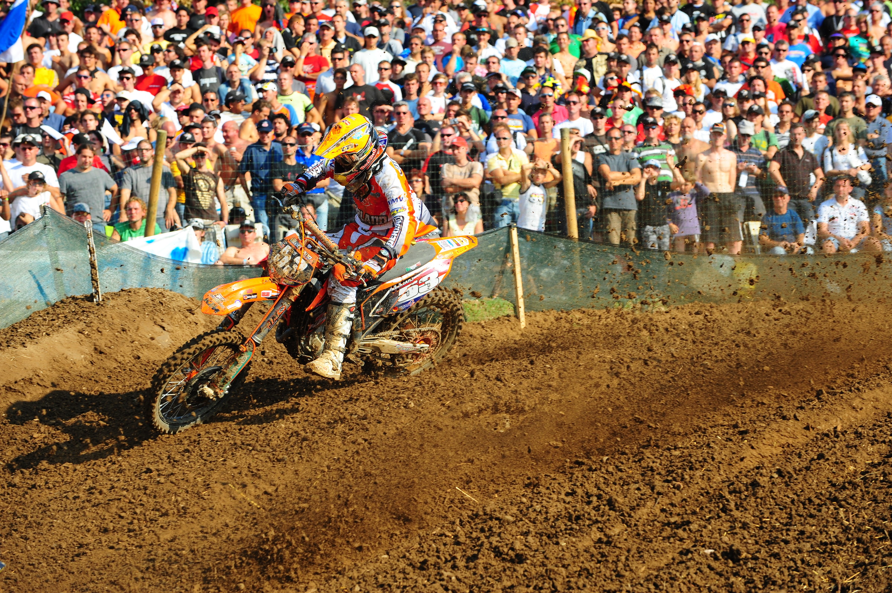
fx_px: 3343
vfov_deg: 10.1
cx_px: 446
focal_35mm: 135
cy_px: 296
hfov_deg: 15.2
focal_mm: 135
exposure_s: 1/1000
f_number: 6.3
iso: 400
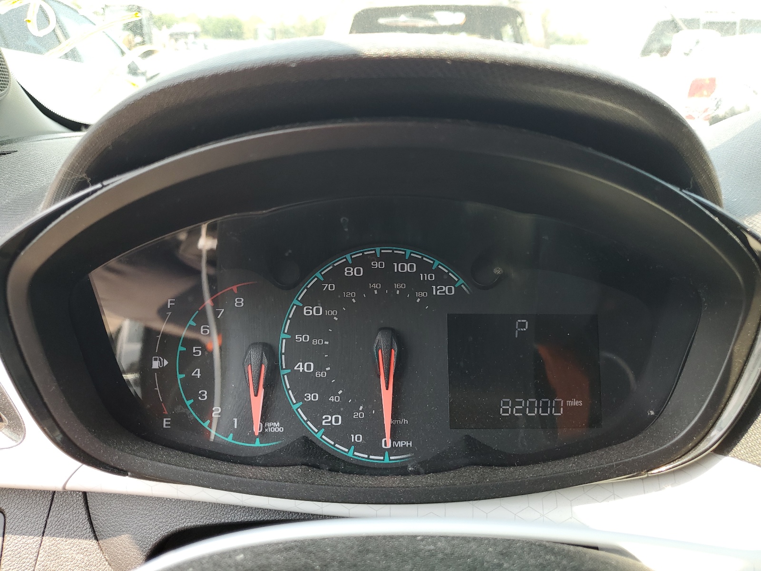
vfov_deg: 53.1
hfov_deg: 67.3
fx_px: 572
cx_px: 380
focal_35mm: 26
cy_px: 286
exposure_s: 1/250
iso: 50
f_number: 1.5
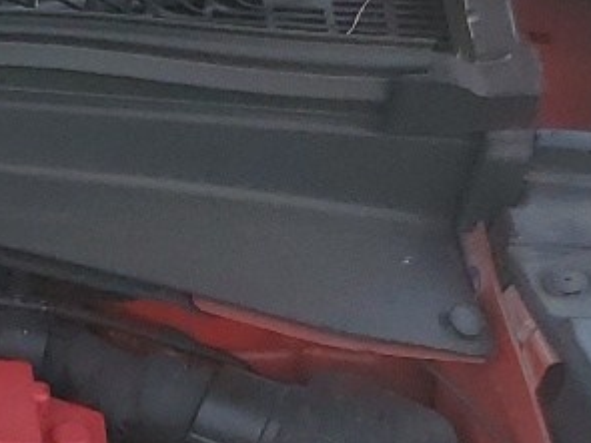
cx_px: -793
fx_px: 2406
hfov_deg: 11.7
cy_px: 958
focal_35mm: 141
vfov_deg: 9.6
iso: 50
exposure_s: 1/1250
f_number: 1.5
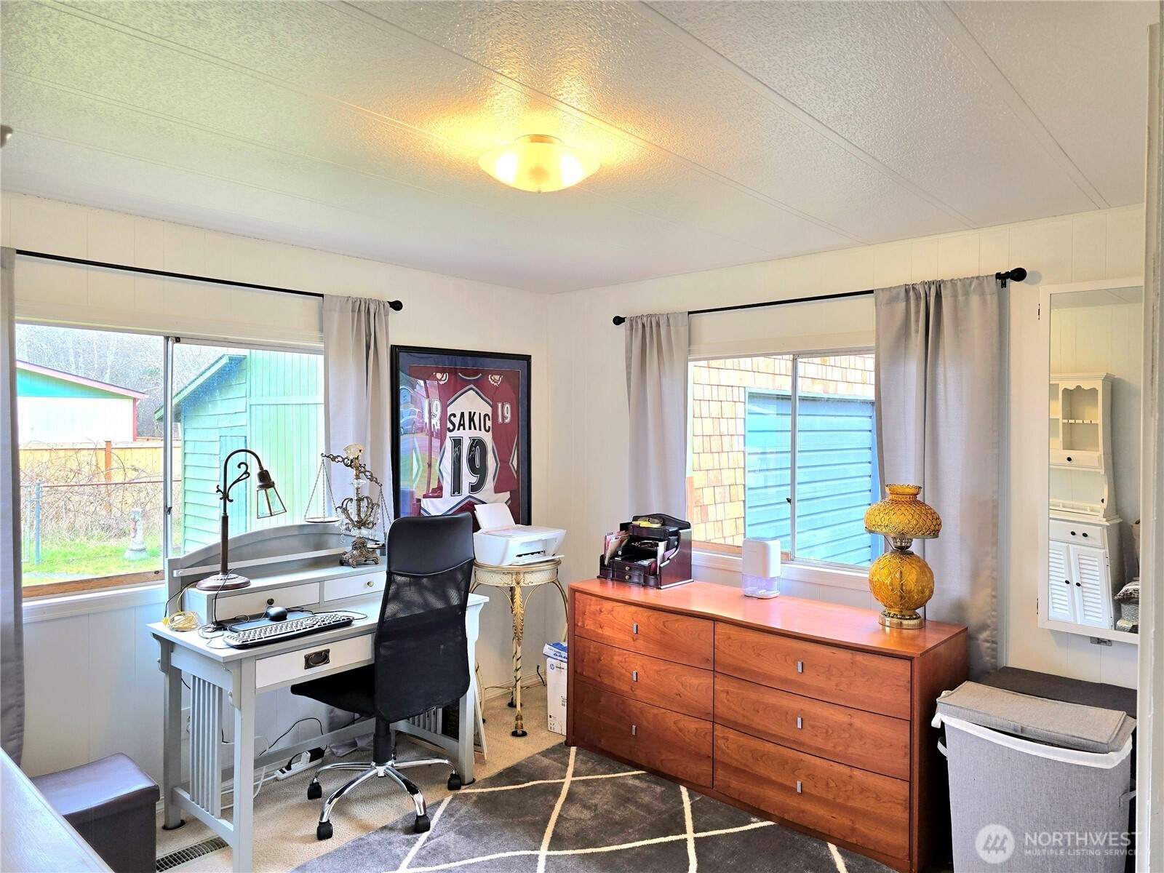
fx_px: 773
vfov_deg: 58.9
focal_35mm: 23
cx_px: 582
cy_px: 436
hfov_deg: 73.9
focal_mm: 6.3
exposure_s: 1/182
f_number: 1.7
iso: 64
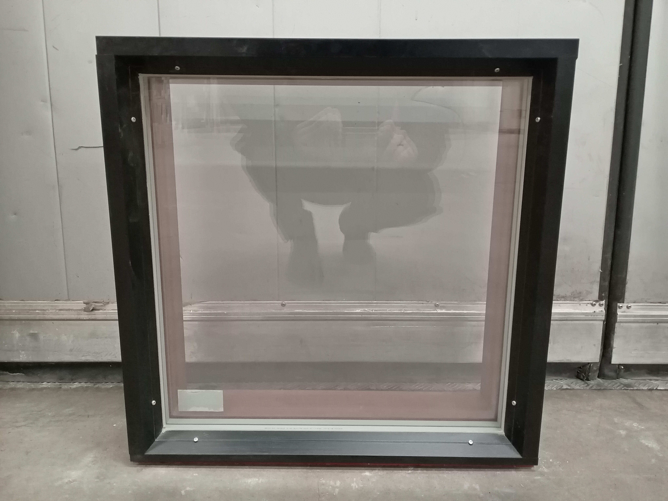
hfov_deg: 65.3
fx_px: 521
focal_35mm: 27
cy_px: 250
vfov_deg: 51.4
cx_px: 334
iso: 2038
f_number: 1.8
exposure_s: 1/16.7
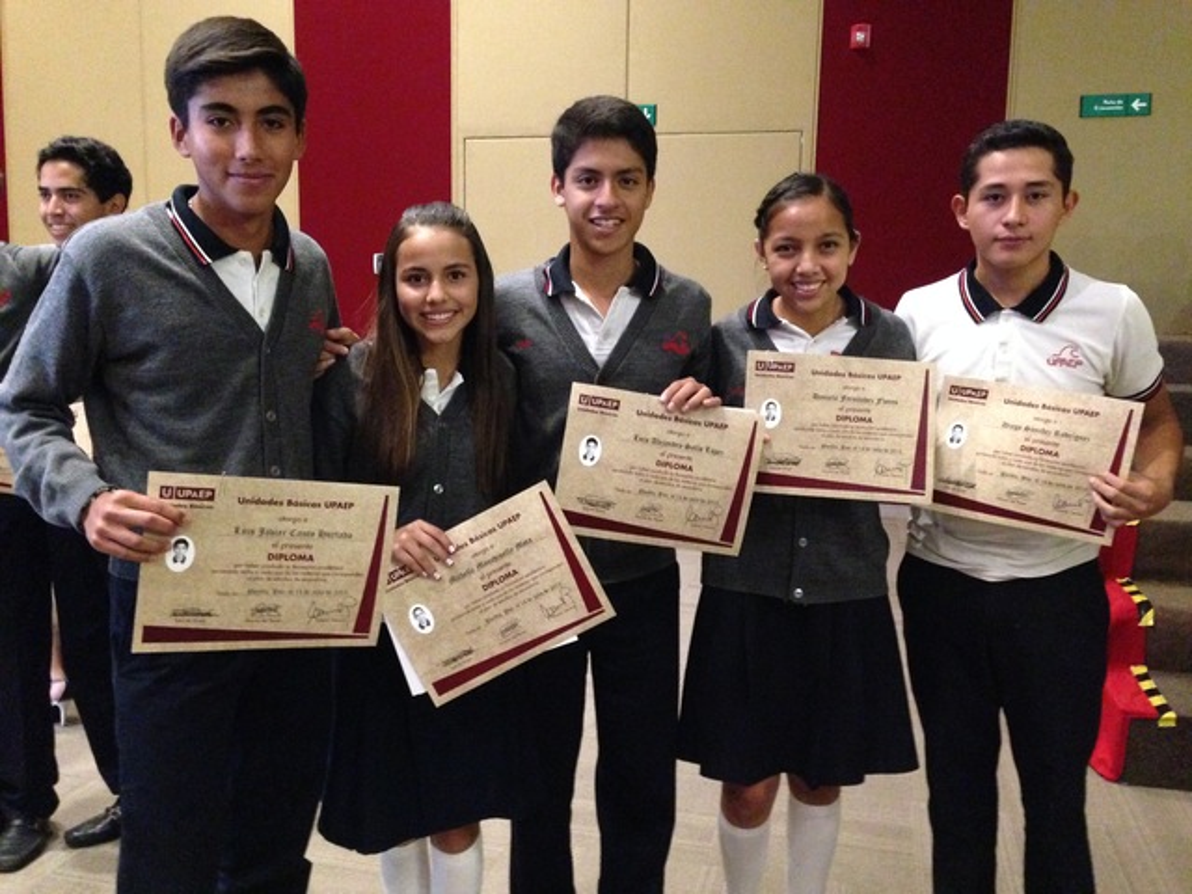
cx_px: 596
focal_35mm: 33
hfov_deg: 55.4
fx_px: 1136
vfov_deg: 42.9
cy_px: 447
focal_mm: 4.12
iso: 800
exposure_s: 1/15
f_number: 2.4
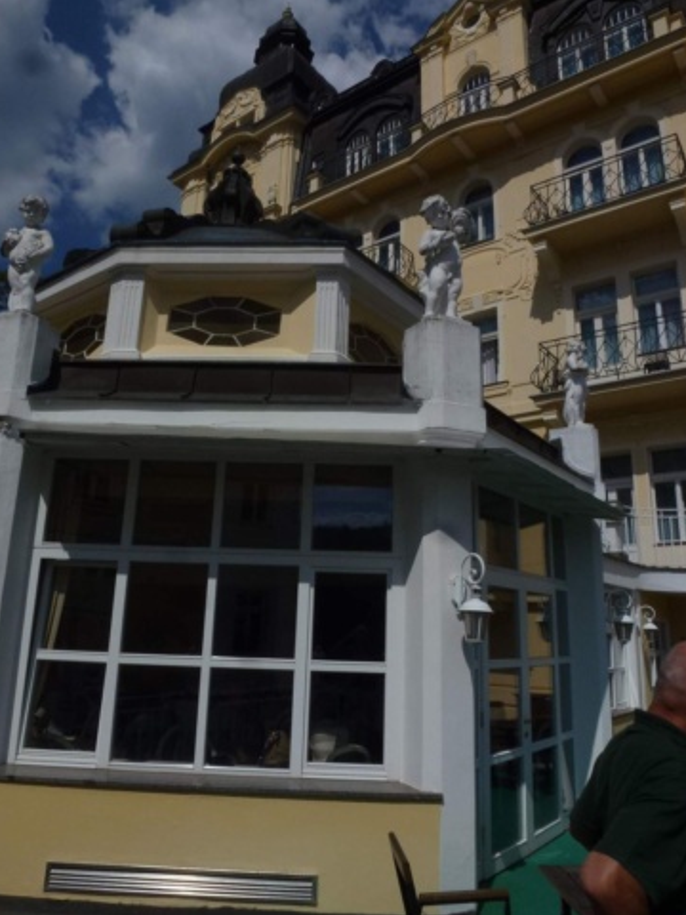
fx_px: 661
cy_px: 442
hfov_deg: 54.9
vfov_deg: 69.4
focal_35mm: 25
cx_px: 348
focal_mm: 4.3
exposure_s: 1/2000
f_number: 6.3
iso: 100
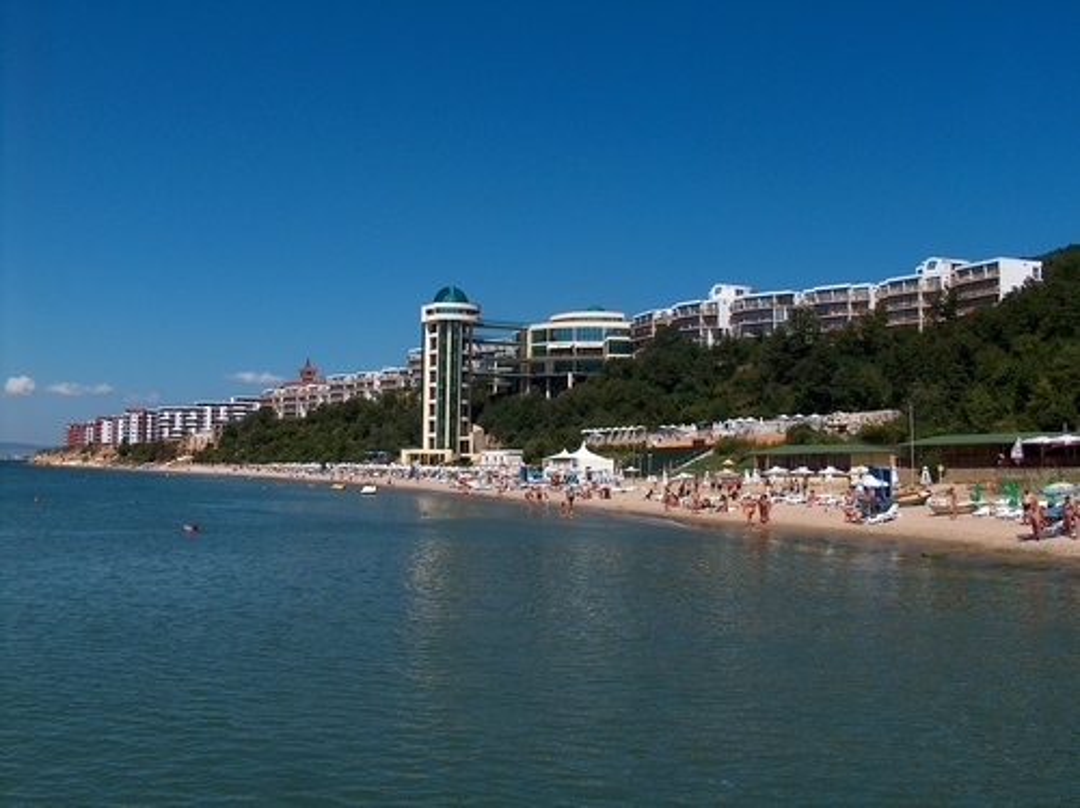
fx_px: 1153
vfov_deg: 38.6
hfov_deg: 50.2
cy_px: 404
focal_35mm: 37
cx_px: 540
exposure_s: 1/344
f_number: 8
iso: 100
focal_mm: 7.6
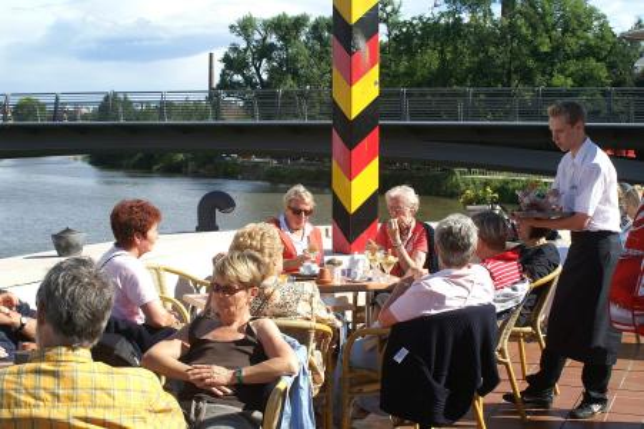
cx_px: 322
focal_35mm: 60
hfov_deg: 33.4
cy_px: 214
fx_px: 1073
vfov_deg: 22.6
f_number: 10
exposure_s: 1/125
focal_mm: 40
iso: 100
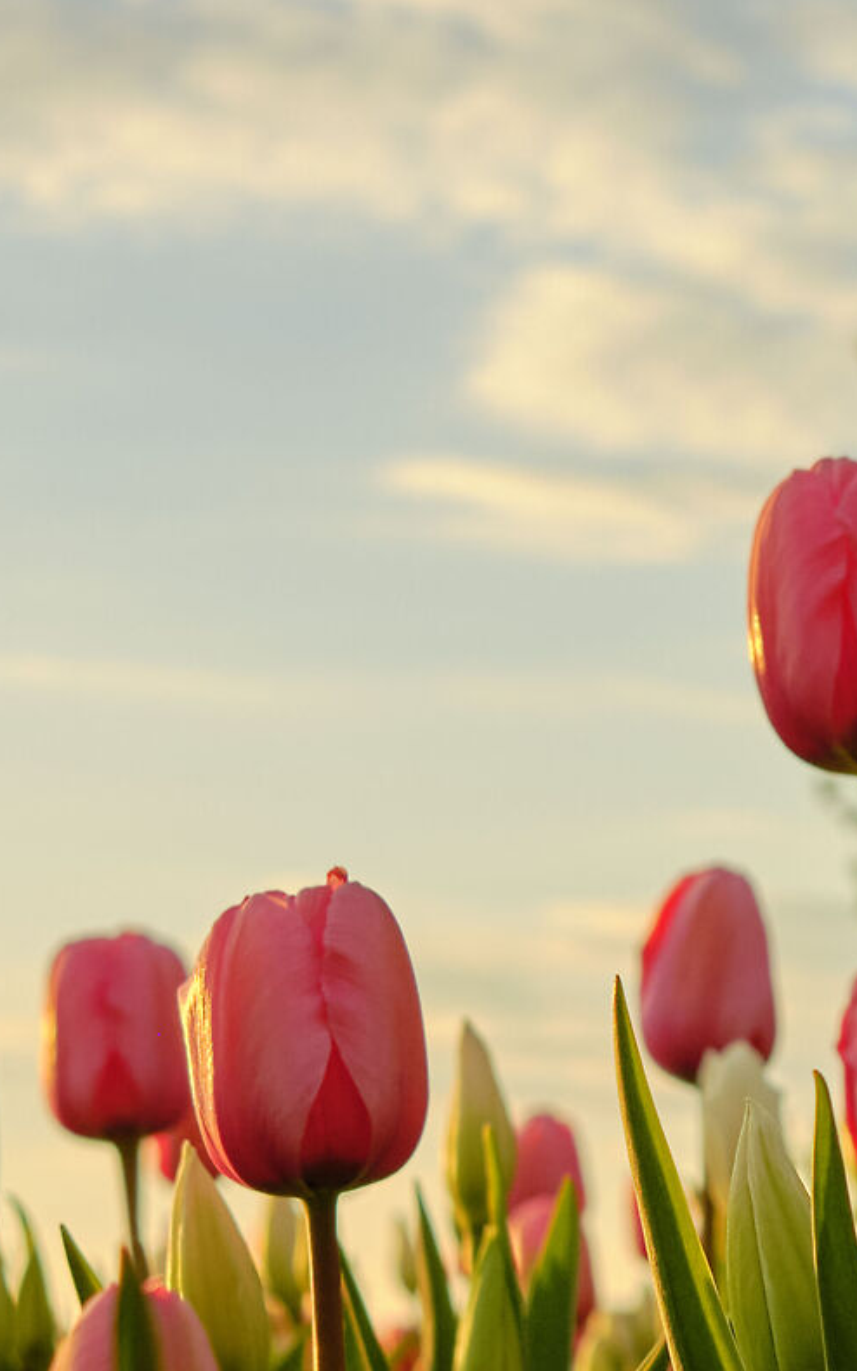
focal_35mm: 127
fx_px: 4744
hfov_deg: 10.0
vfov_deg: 16.4
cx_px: 1351
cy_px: 621
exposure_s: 1/800
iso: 640
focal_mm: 27
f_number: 5
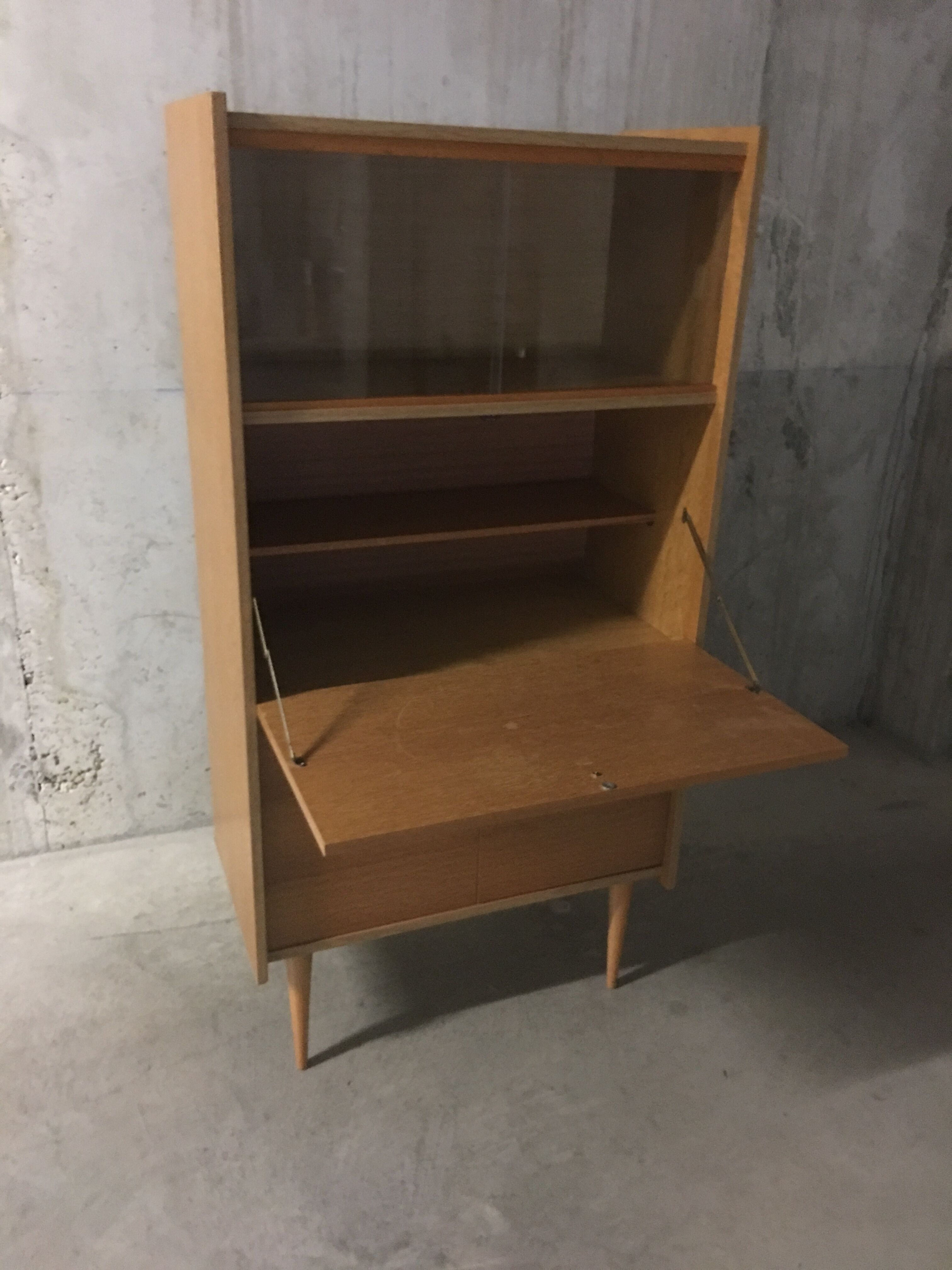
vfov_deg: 61.7
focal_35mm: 29
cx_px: 476
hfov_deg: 48.2
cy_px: 635
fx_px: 1063
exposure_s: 1/4
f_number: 2.2
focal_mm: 4.15
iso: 160
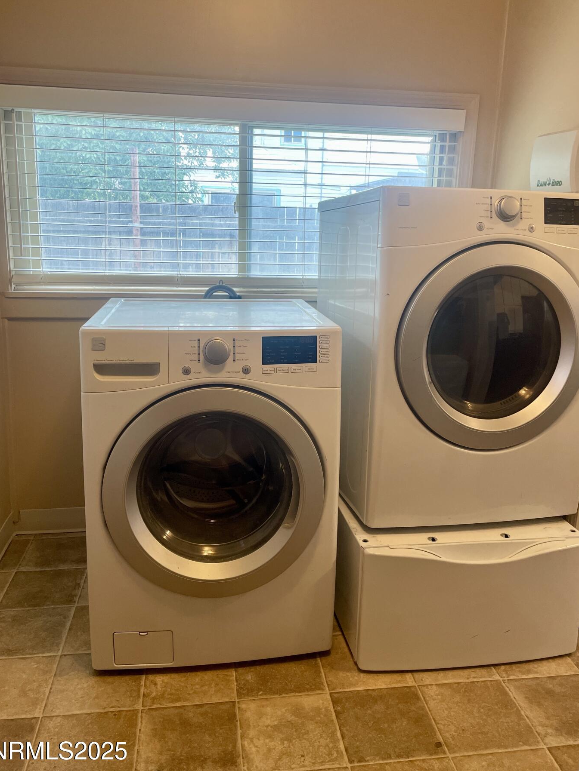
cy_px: 360
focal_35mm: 29
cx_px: 293
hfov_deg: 48.2
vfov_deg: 61.6
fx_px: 647
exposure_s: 1/120
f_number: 1.6
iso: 80
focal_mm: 4.2
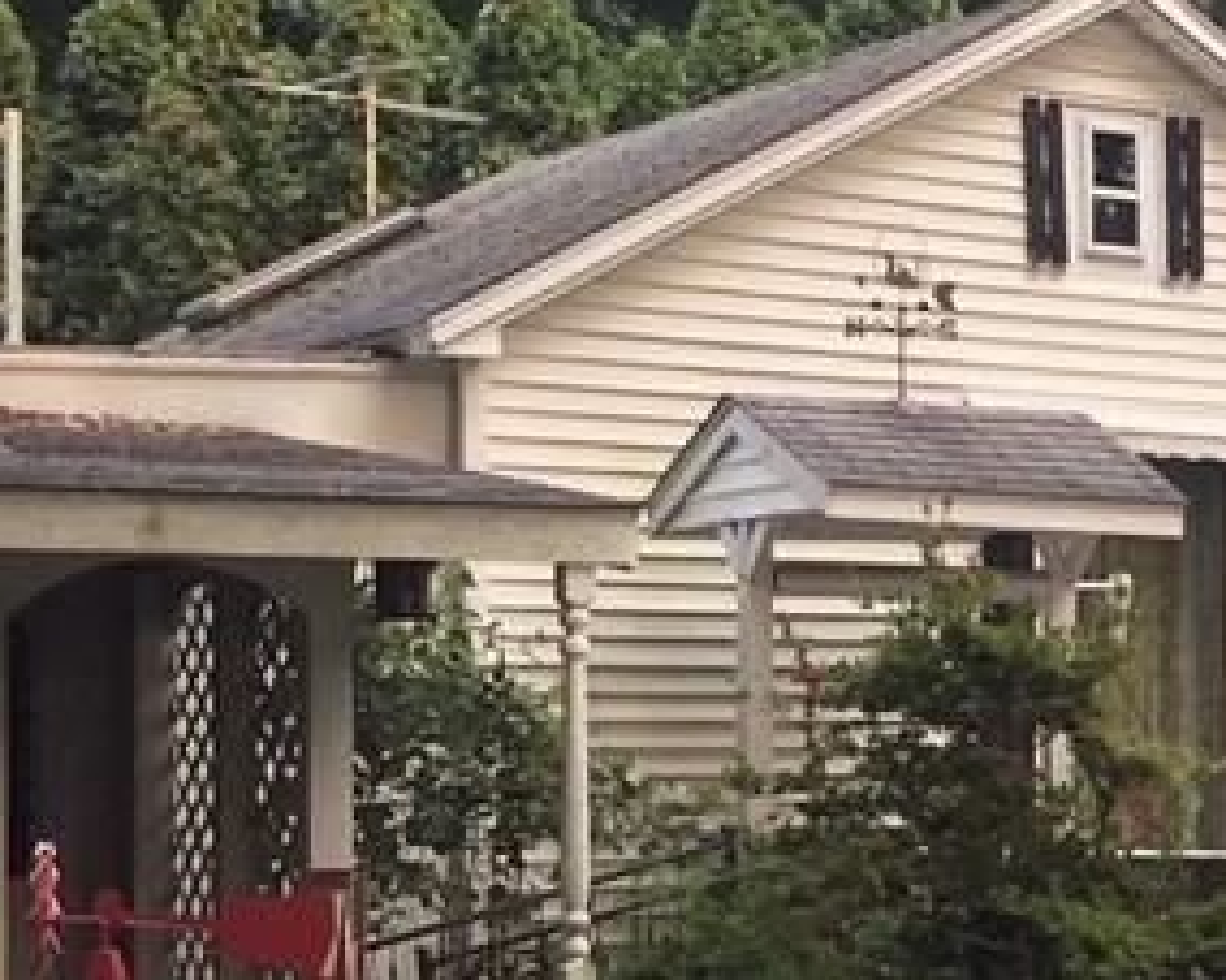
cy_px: 781
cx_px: 2068
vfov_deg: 15.0
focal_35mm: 102
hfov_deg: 16.4
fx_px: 3700
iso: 50
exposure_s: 1/120
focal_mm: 4.15
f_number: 2.2
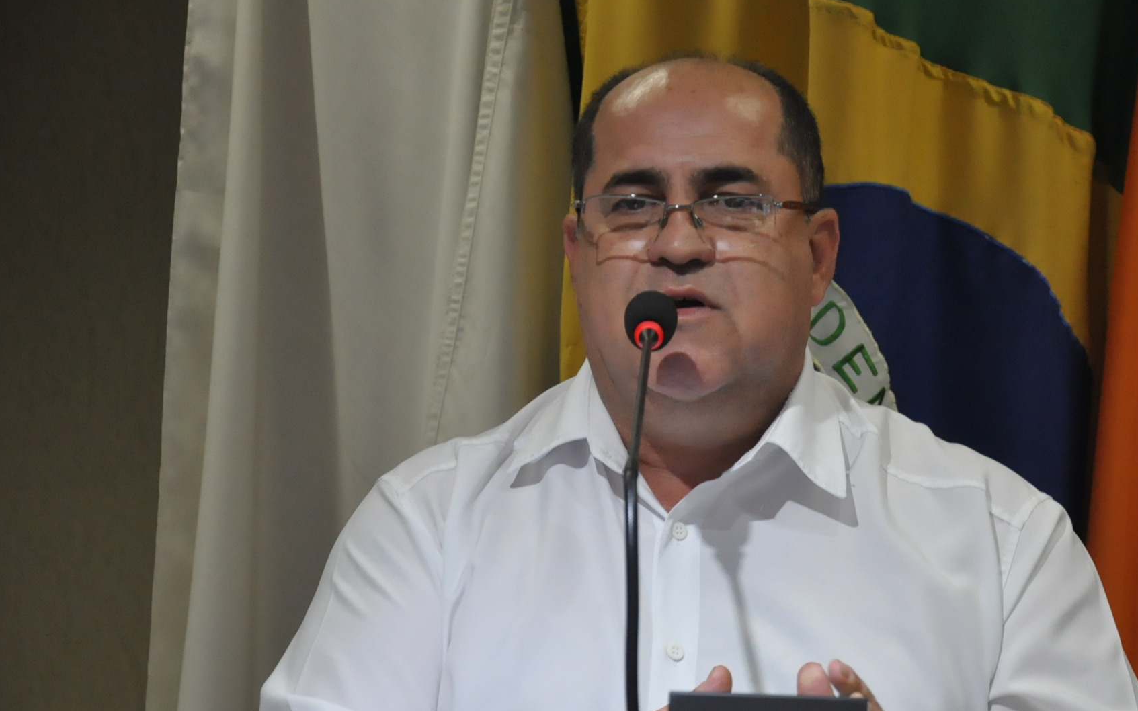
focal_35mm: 174
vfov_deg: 7.5
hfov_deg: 12.0
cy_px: 386
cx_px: 706
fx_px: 5396
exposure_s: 1/160
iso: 2000
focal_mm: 90
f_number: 5.6
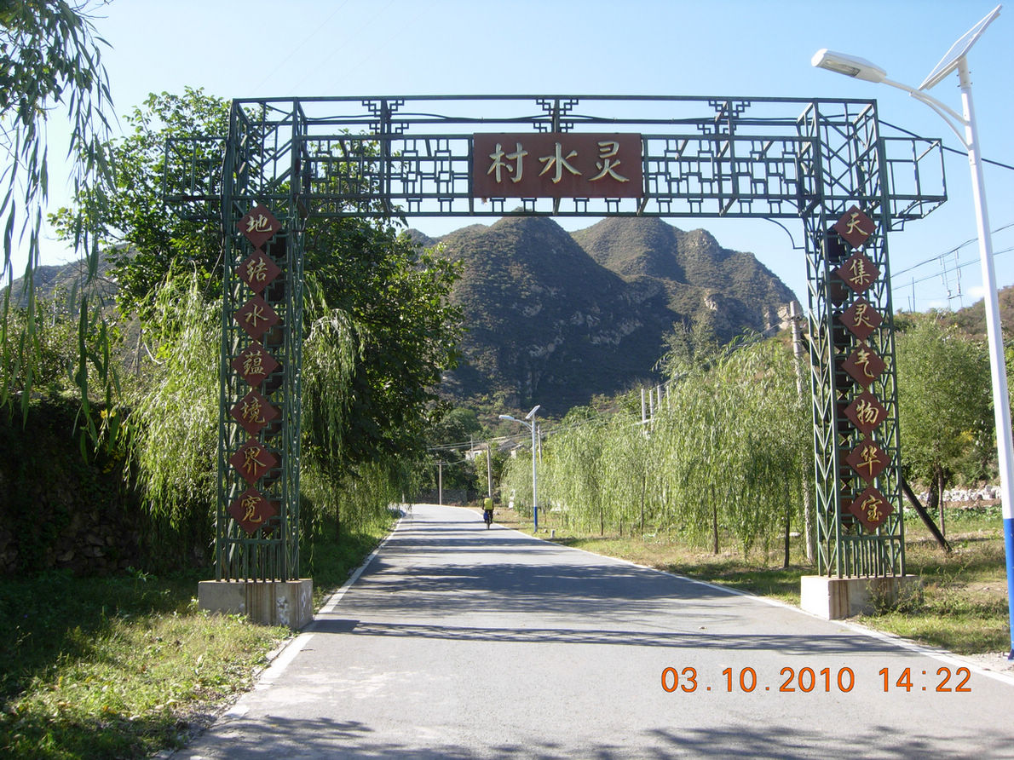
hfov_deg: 51.4
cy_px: 380
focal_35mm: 36
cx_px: 507
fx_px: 1054
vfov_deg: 39.6
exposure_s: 1/166
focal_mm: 7.5
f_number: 4.8
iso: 50
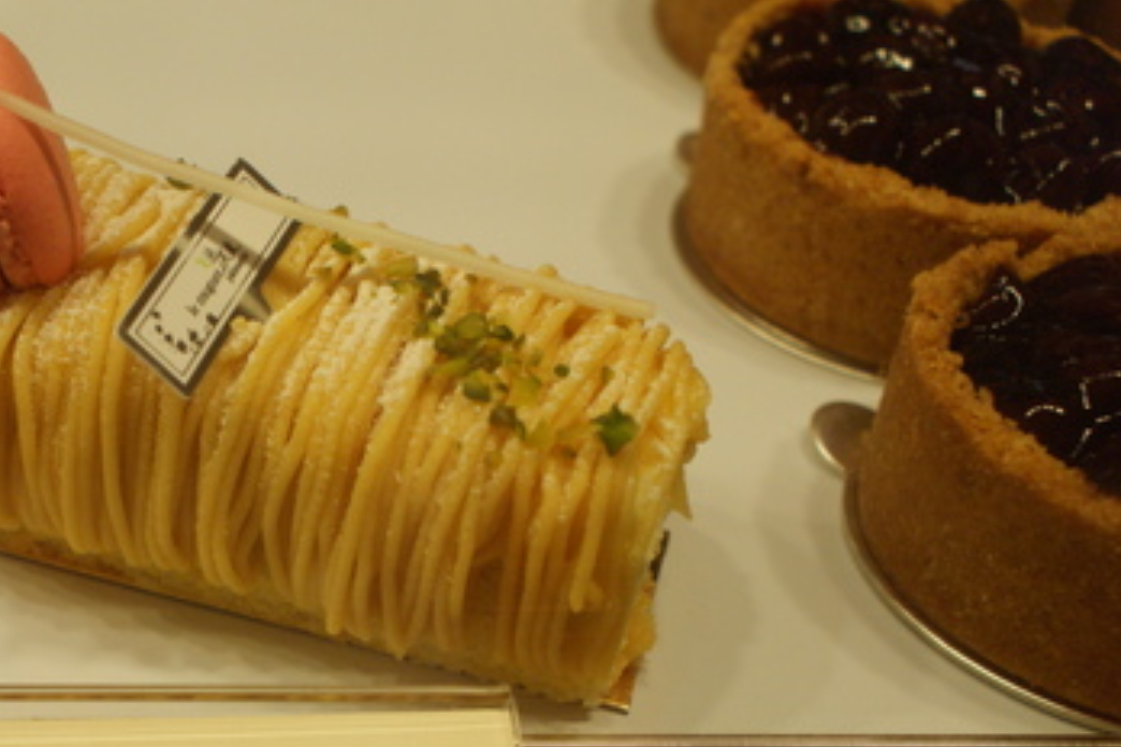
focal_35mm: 62
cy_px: 591
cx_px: 184
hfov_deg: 31.3
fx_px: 1930
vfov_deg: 21.7
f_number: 4.5
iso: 400
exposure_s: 1/40
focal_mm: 24
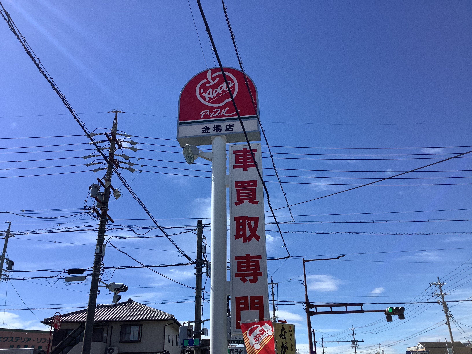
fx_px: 423
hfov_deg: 58.4
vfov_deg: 45.4
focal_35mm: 31
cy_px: 177
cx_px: 236
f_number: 2.4
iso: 25
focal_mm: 3.3
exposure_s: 1/1812
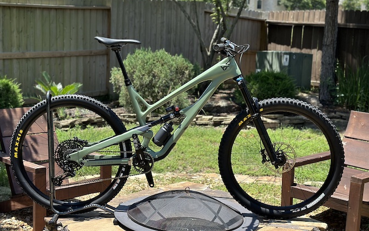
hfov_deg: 33.5
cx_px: 175
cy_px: 119
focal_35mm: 61
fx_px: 613
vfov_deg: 21.3
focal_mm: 6.86
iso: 80
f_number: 1.78
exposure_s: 1/2070
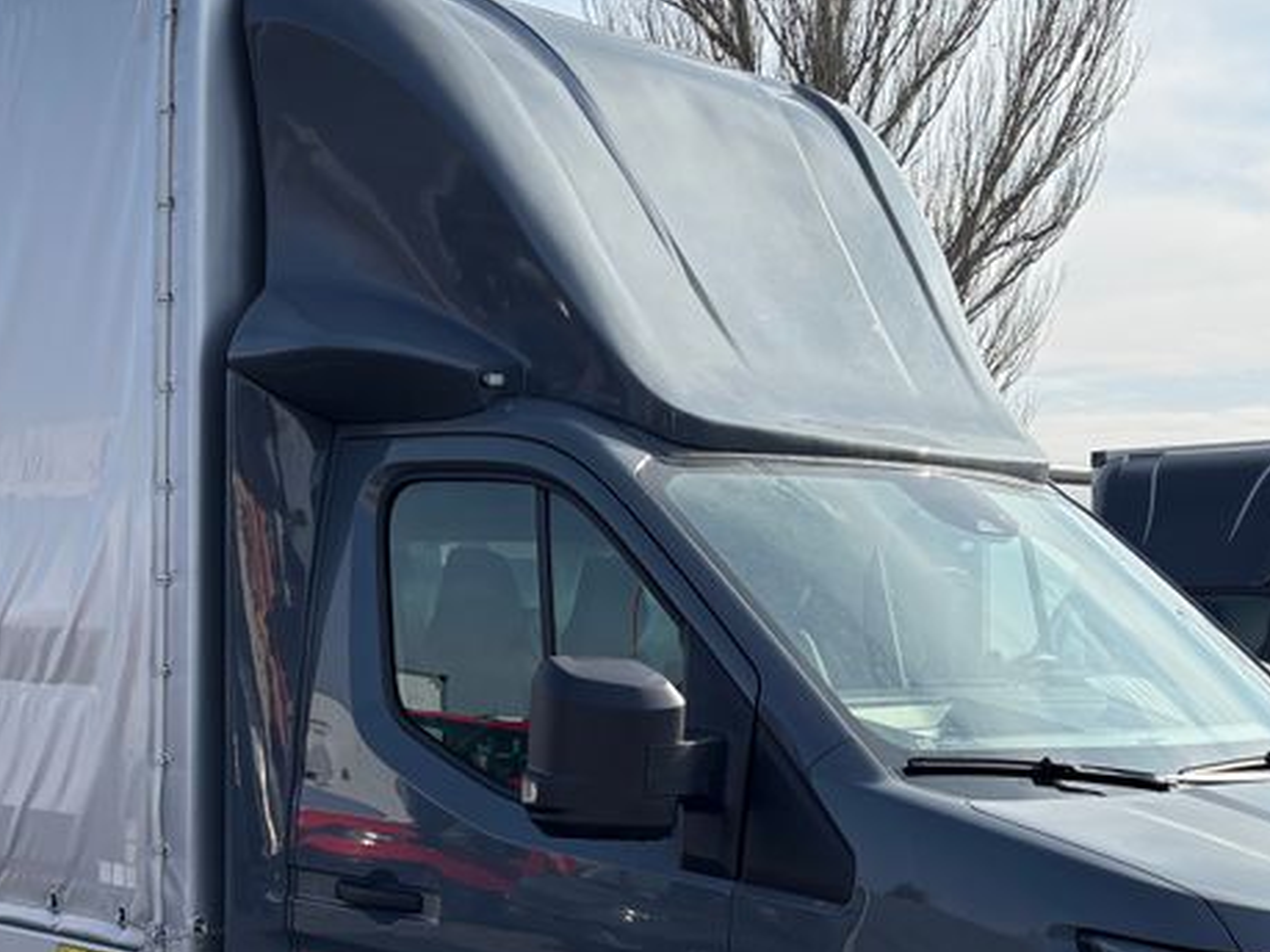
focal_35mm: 58
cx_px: 531
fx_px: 2127
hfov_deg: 33.2
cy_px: 744
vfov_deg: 24.9
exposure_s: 1/3623
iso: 50
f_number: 1.6
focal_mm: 5.96
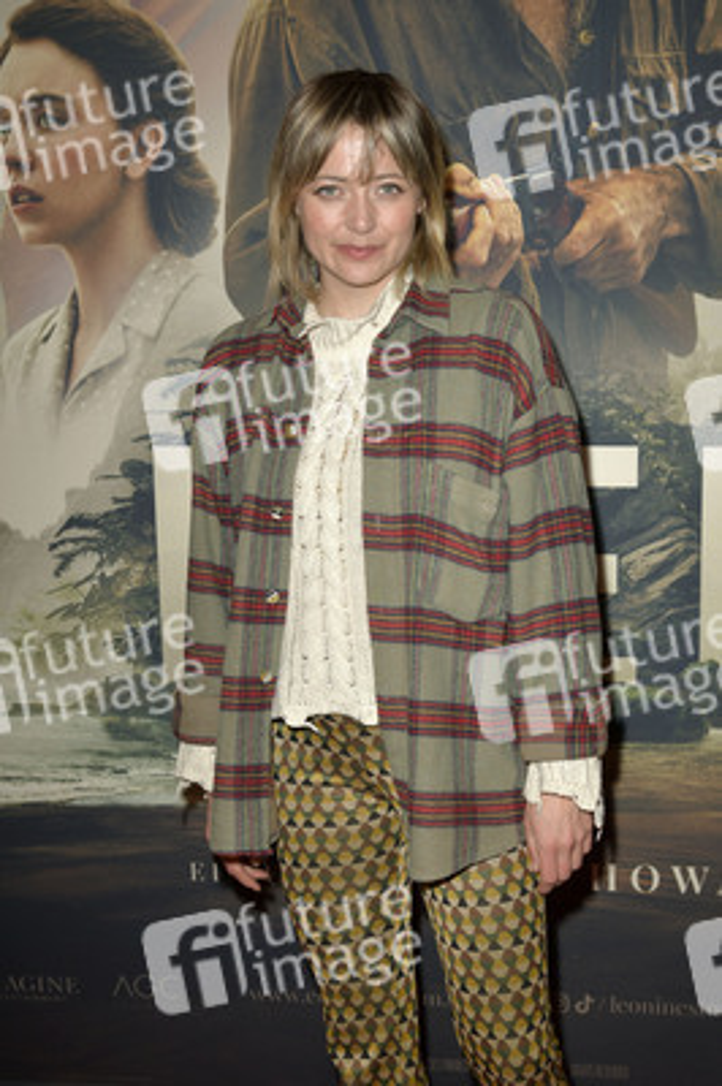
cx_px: 361
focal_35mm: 44
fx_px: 1326
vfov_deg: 44.5
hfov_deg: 30.5
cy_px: 543
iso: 250
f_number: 5.6
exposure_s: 1/250
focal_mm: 44
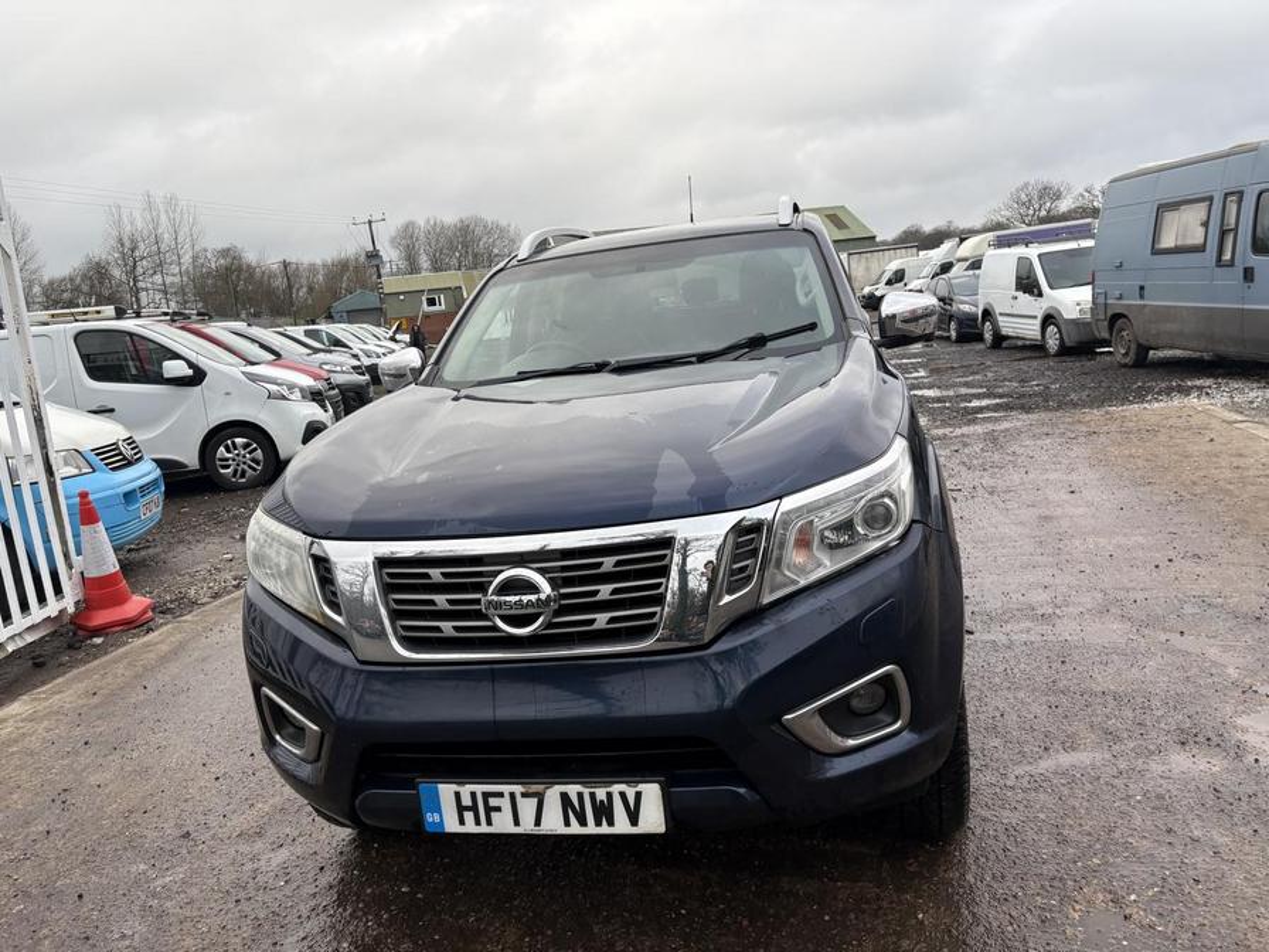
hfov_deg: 67.3
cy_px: 476
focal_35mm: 26
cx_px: 634
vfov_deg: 53.1
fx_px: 953
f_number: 1.6
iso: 50
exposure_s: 1/381
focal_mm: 5.96
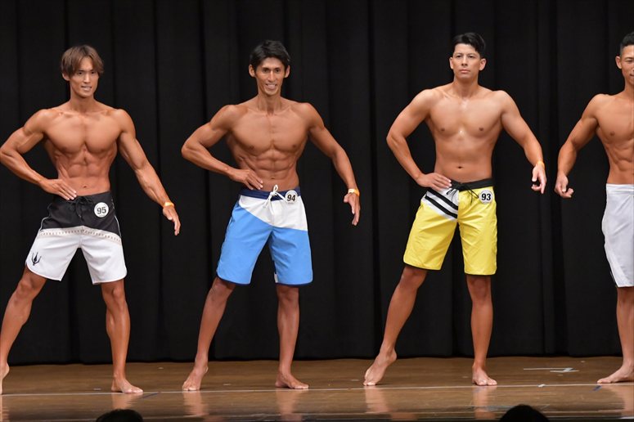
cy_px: 211
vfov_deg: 6.3
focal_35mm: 217
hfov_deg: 9.5
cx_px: 317
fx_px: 3820
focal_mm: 145
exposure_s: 1/400
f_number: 5.6
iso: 6400
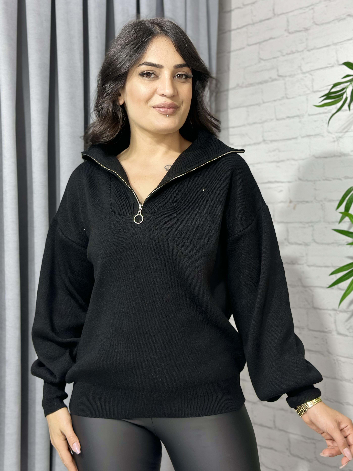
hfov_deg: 28.0
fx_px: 707
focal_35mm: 52
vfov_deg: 36.8
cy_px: 226
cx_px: 179
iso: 64
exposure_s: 1/50
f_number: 1.78
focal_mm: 6.86
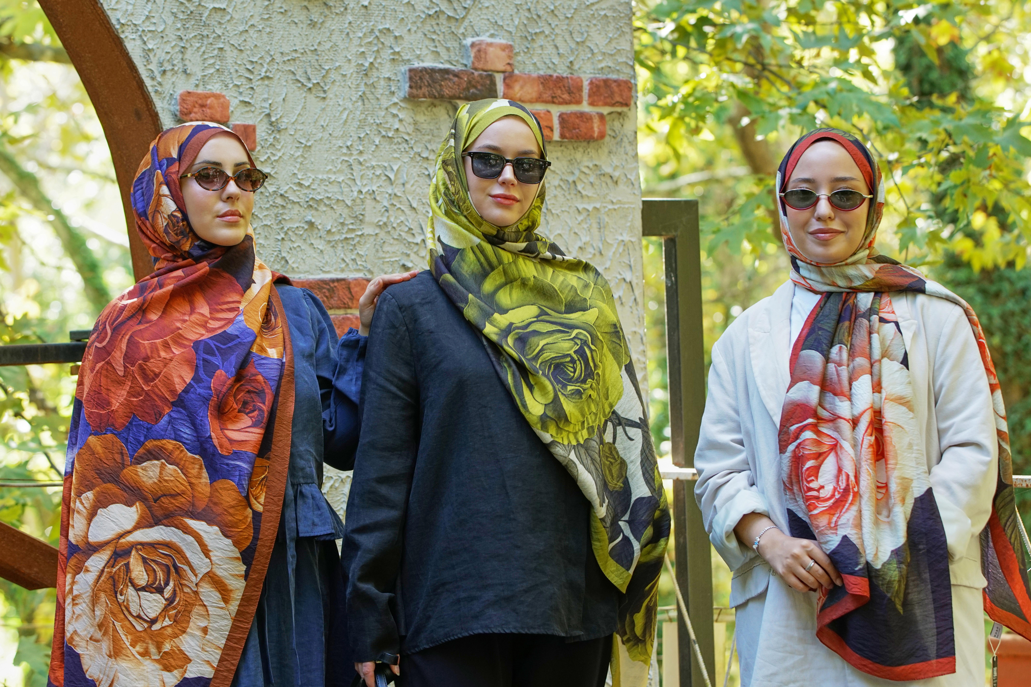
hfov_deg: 21.5
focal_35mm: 95
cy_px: 344
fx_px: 2721
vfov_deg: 14.4
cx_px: 516
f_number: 5
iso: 640
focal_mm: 95
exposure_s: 1/125
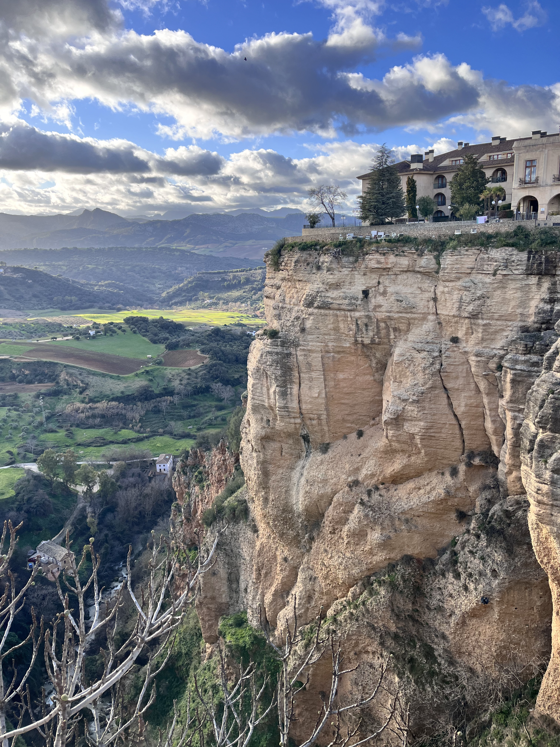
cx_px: 280
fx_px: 561
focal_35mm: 26
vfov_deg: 67.3
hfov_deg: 53.1
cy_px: 374
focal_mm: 5.1
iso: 50
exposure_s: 1/898
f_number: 1.6
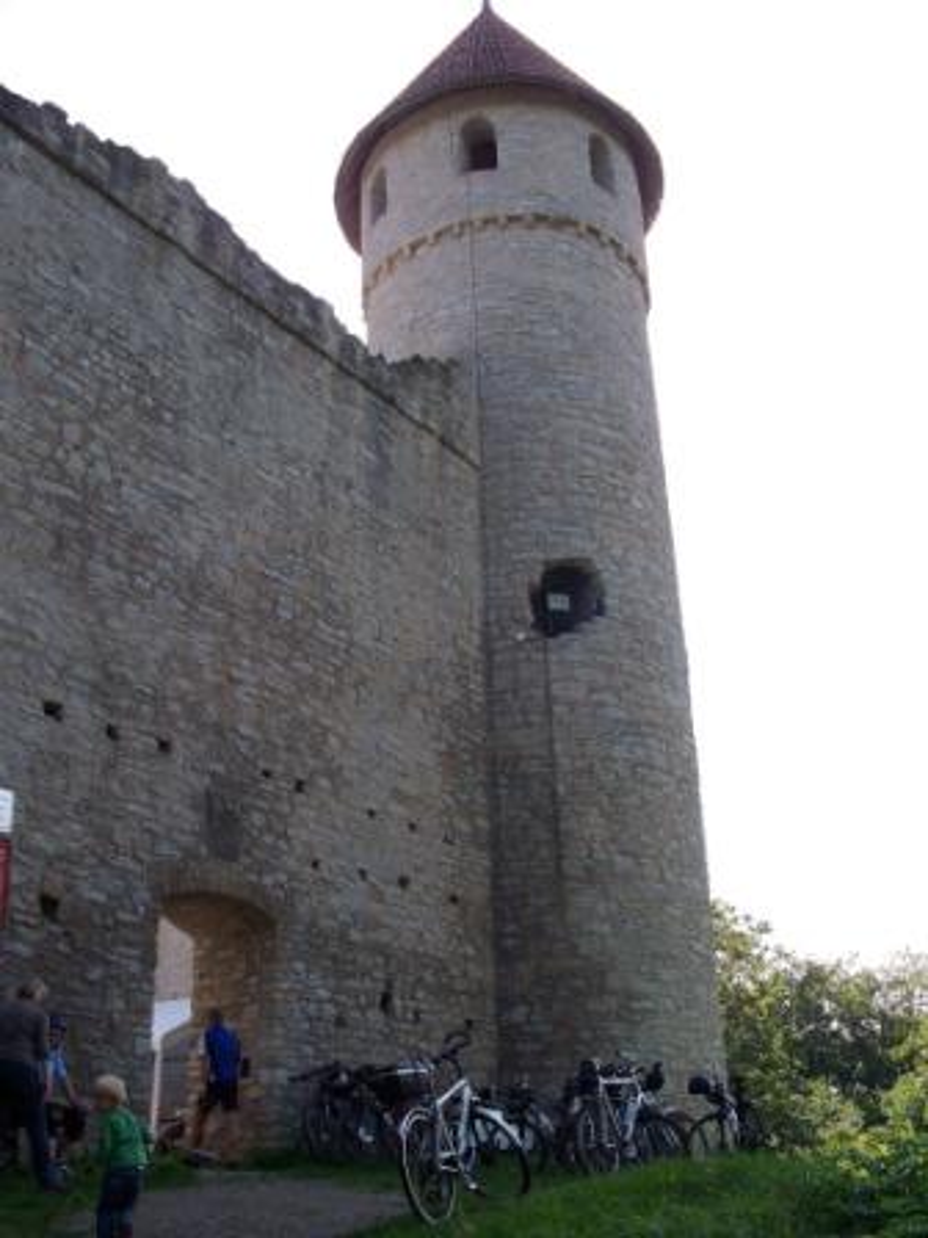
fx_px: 1287
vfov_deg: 51.4
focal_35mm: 36
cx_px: 464
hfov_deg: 39.7
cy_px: 619
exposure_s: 1/400
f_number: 2.8
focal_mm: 7.54
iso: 64
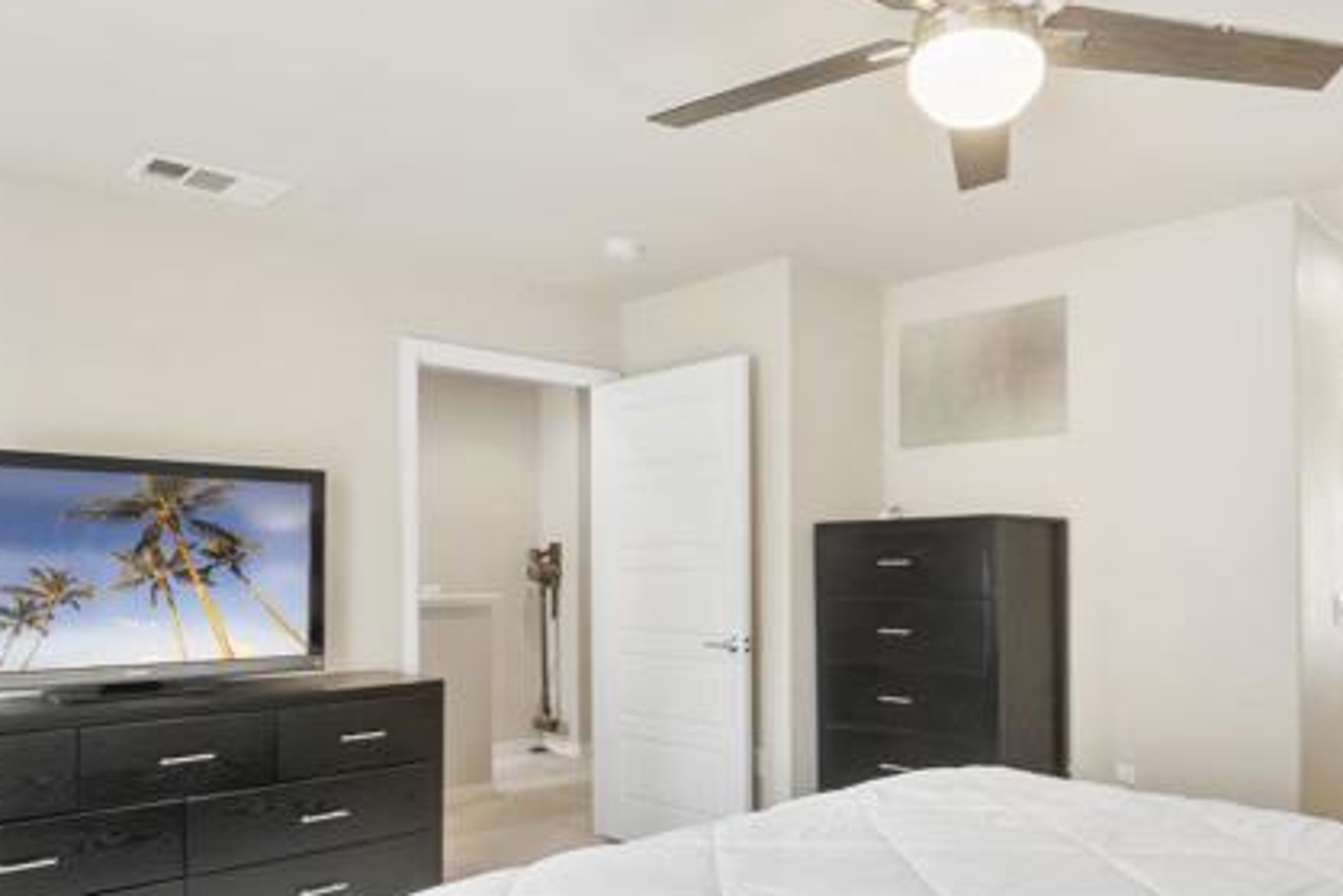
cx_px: 774
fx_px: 970
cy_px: 541
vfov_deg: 49.3
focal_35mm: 26
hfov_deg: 69.0
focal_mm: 11.5
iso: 200
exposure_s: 2.5
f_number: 13
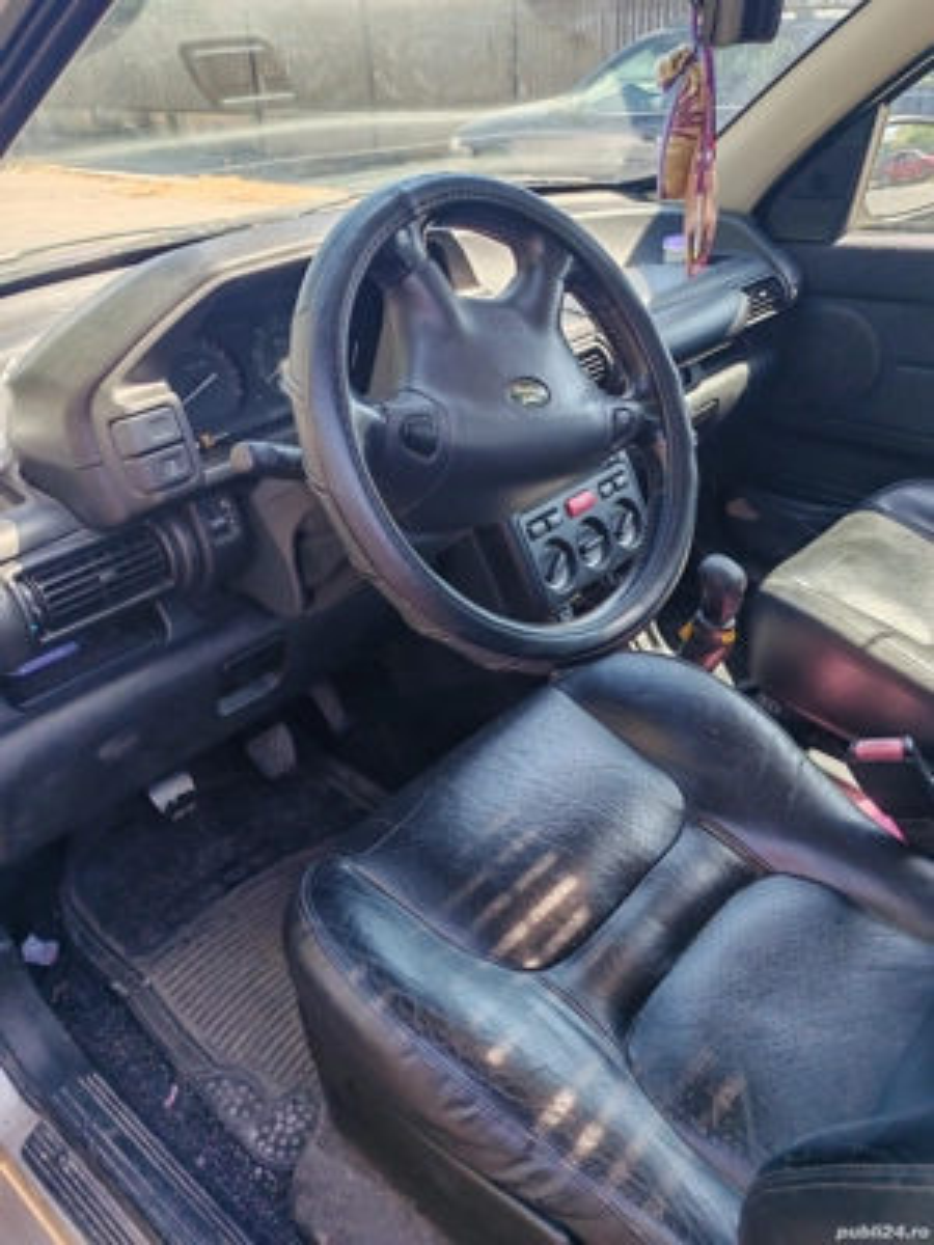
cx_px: 467
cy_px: 622
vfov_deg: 65.3
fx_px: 971
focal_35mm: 27
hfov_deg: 51.4
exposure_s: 1/230
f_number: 1.95
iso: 50
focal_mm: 5.52
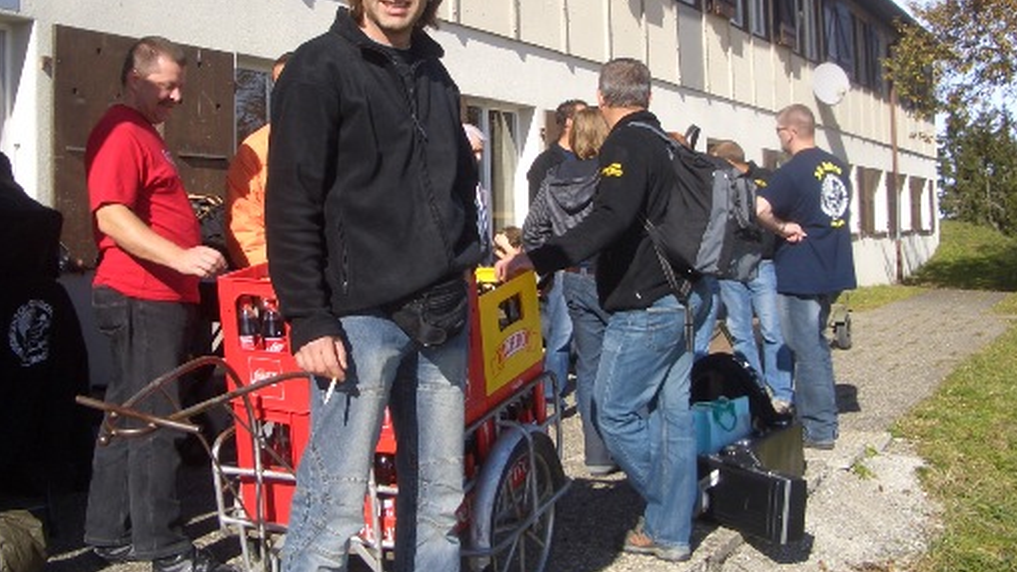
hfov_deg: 45.4
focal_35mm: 45
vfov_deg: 26.2
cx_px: 484
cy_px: 146
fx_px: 1214
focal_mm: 5.8
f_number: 4.3
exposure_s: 1/400
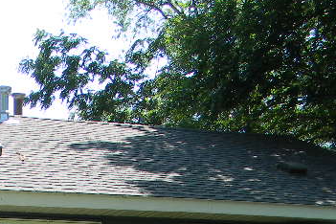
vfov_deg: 14.9
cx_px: 16
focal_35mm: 85
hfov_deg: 23.1
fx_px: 793
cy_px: 340
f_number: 3.5
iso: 80
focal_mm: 5
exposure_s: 1/210
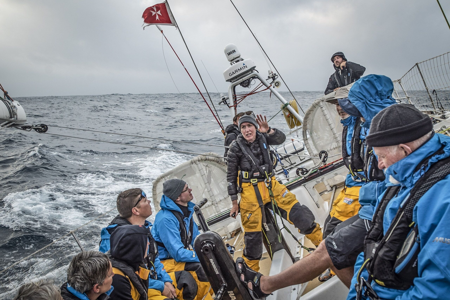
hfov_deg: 53.1
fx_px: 450
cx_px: 225
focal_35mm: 36
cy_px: 150
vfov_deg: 36.9
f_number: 7.1
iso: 125
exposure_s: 1/200
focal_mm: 24
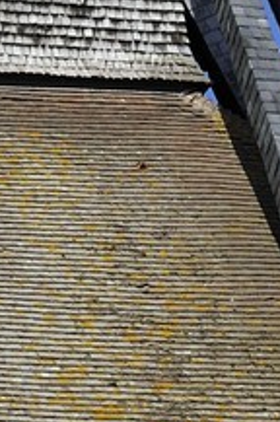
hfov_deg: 5.3
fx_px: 3019
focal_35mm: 258
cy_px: -583
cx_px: -99
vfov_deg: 7.5
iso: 200
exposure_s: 1/200
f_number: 13
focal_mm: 35
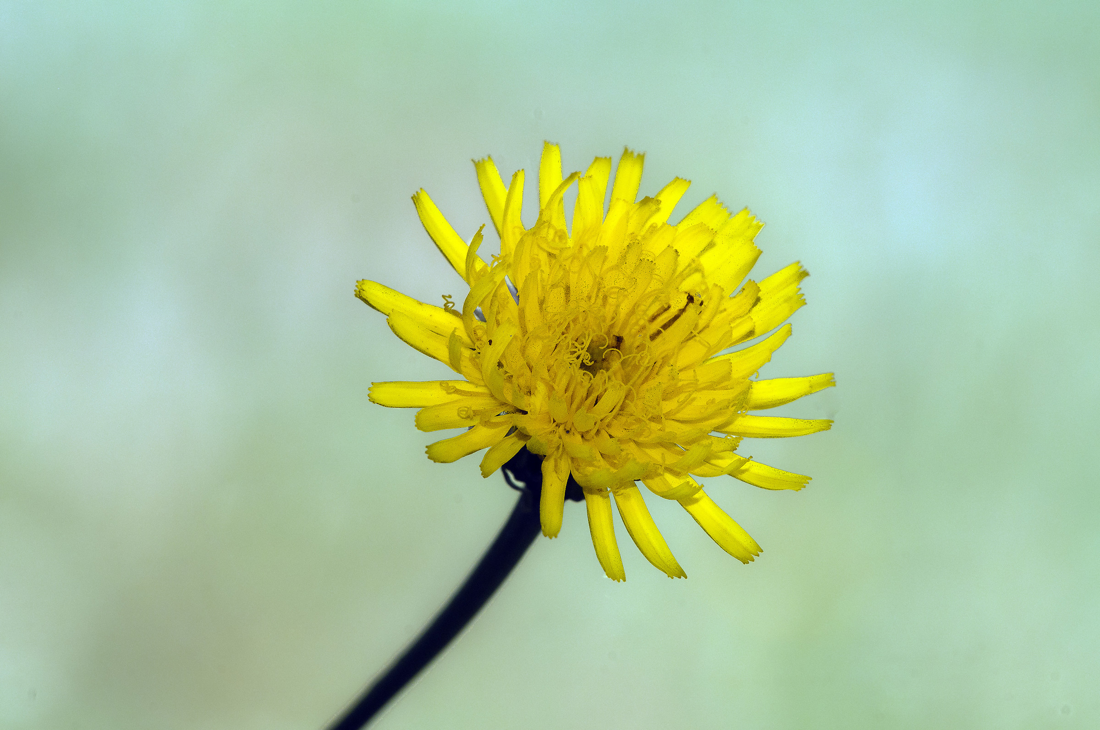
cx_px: 550
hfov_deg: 6.5
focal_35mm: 315
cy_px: 365
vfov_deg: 4.4
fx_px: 9613
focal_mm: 210
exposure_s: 1/200
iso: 800
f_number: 10
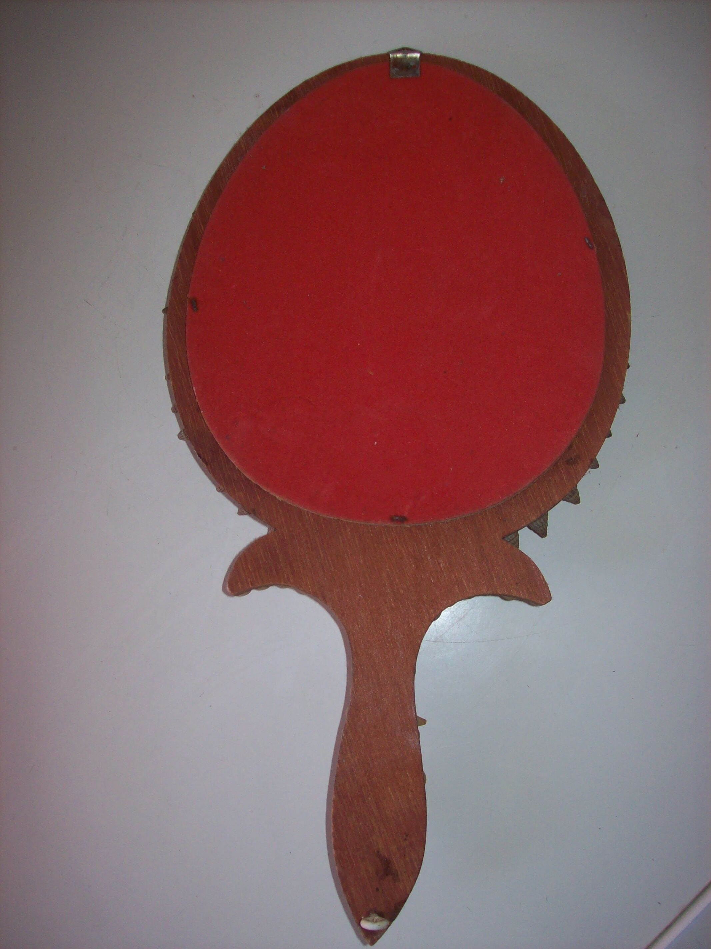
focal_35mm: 36
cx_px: 356
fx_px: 986
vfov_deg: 51.4
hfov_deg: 39.6
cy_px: 474
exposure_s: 1/64
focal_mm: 6
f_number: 2.7
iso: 80
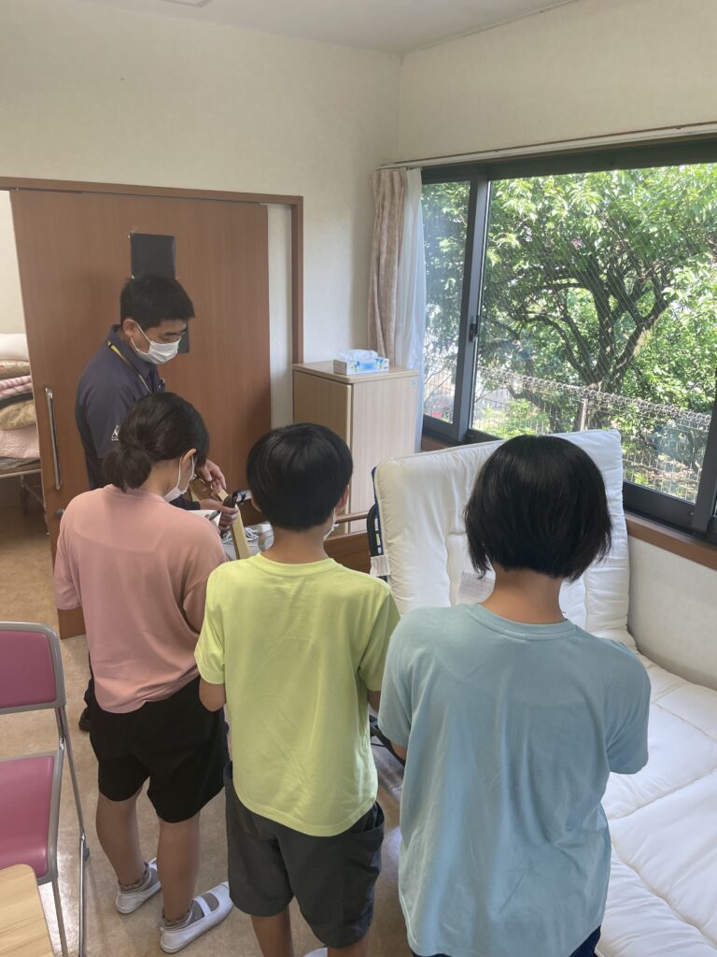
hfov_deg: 53.1
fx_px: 718
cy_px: 478
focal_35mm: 26
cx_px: 358
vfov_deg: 67.3
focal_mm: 4.2
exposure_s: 1/121
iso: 64
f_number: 1.6
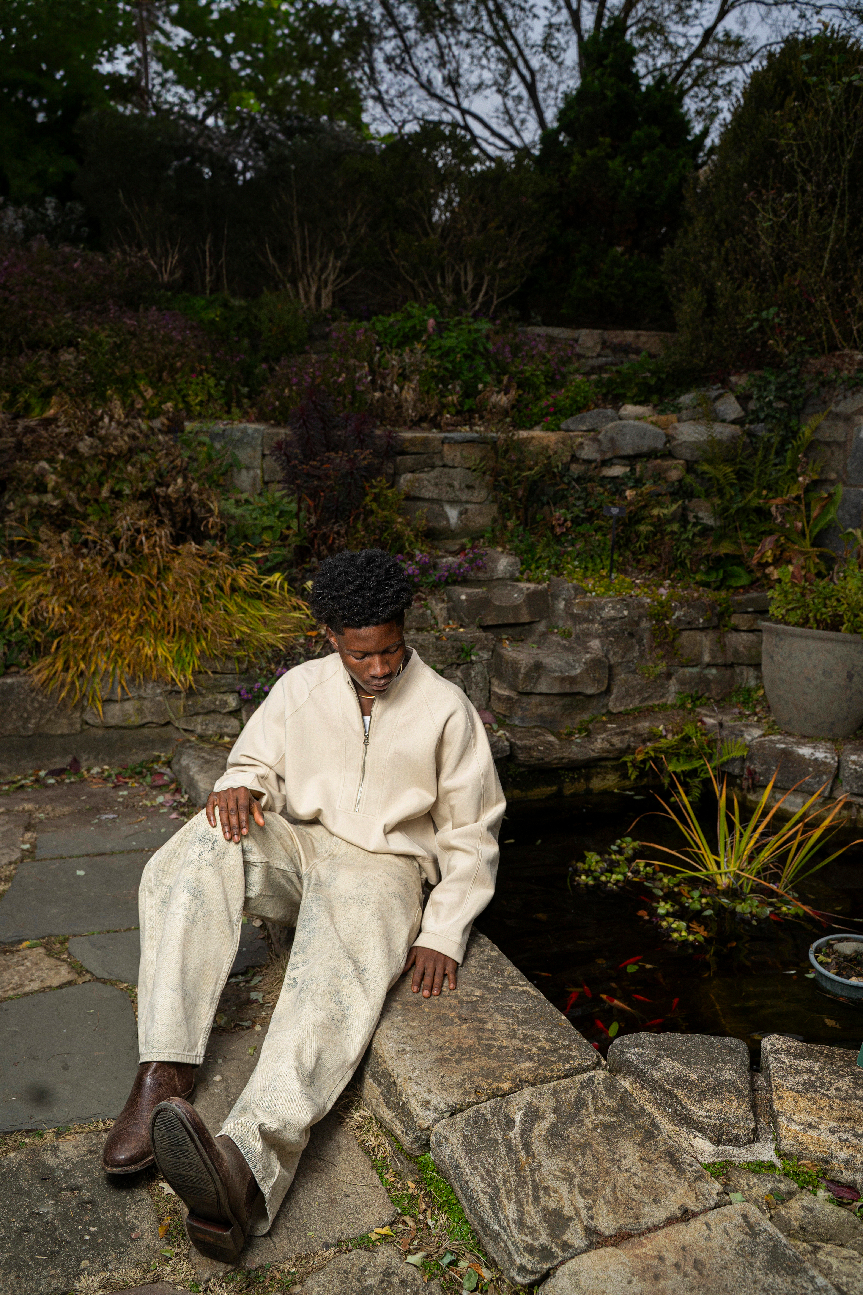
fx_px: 1007
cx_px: 432
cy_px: 648
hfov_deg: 46.4
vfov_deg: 65.5
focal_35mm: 28
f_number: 4.5
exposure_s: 1/250
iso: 200
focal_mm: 28
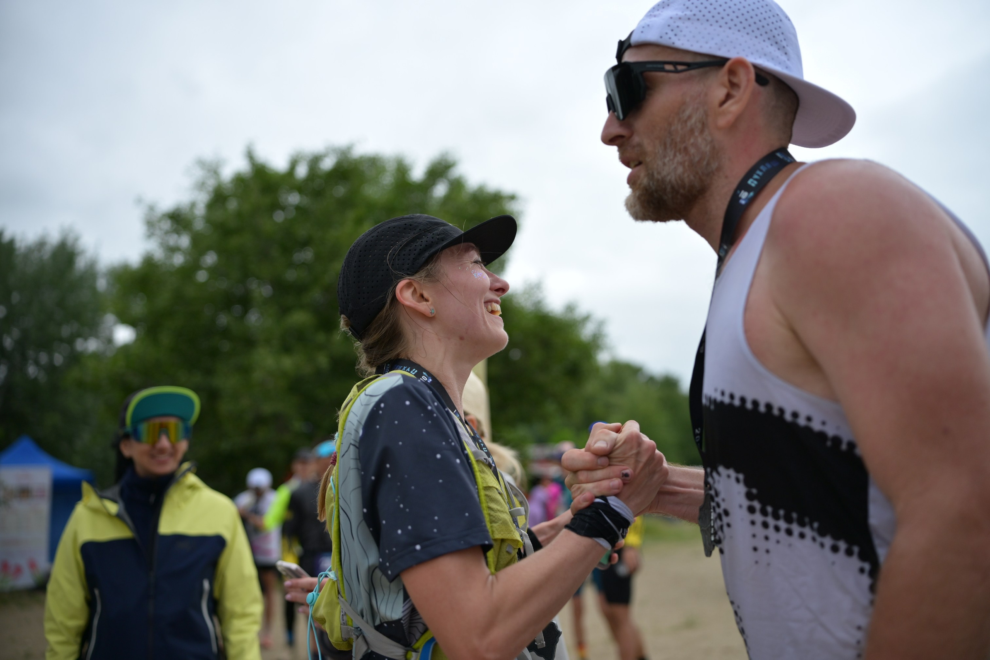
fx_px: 962
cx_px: 495
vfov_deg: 37.9
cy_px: 330
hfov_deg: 54.4
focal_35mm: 35
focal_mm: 35
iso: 200
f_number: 2
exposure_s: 1/3200
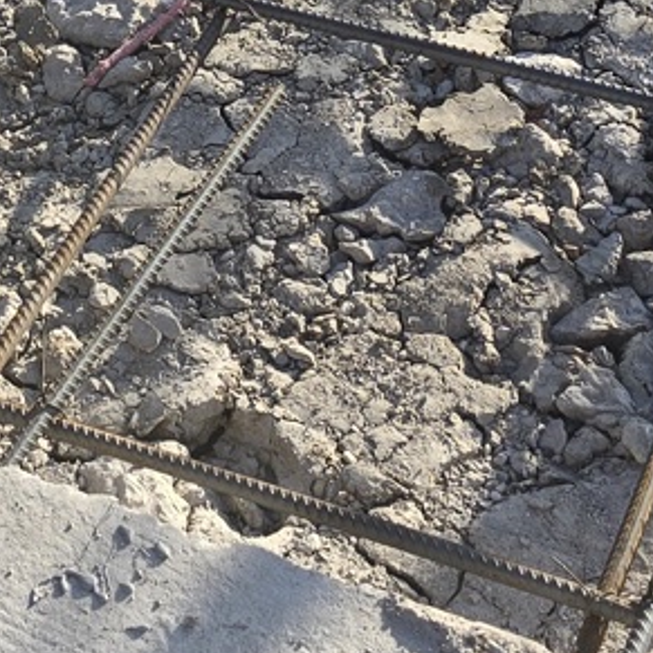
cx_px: 34
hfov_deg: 12.9
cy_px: -920
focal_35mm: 134
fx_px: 2860
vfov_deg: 11.0
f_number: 1.7
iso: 12
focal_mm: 6.3
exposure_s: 1/373
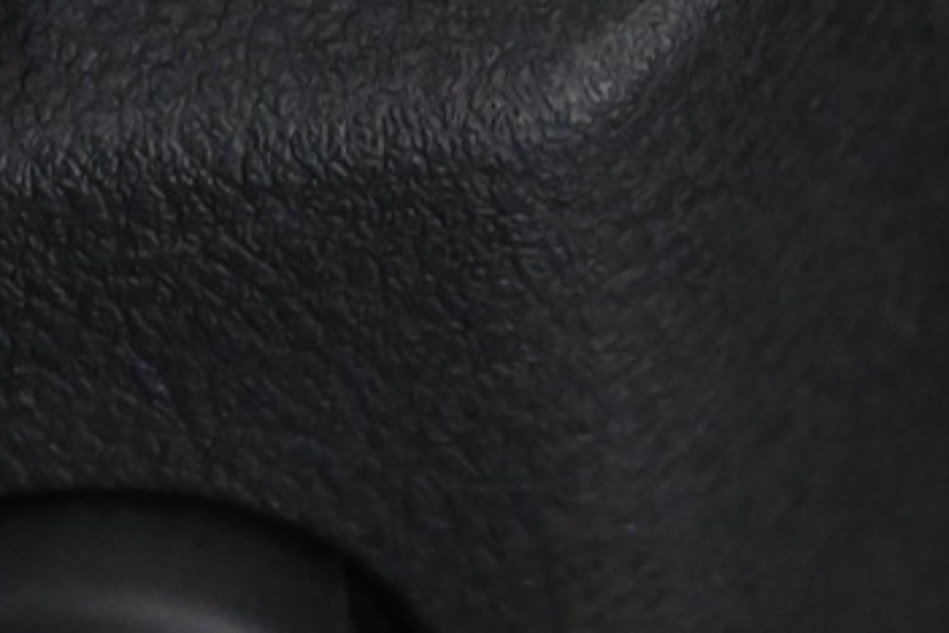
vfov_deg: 7.9
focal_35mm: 173
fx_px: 4568
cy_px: 555
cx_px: -357
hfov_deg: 11.5
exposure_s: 1/50
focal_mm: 25
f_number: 5.6
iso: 6400
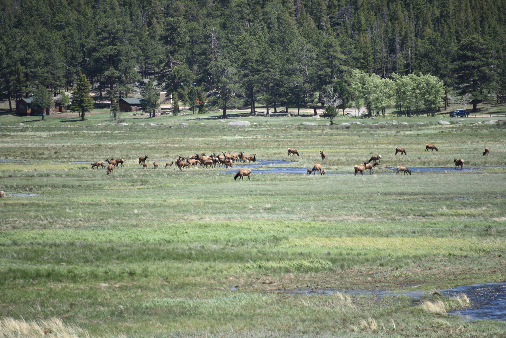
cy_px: 169
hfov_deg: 6.9
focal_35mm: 300
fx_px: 4217
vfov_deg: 4.6
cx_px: 253
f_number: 5.6
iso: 220
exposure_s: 1/640
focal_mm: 300
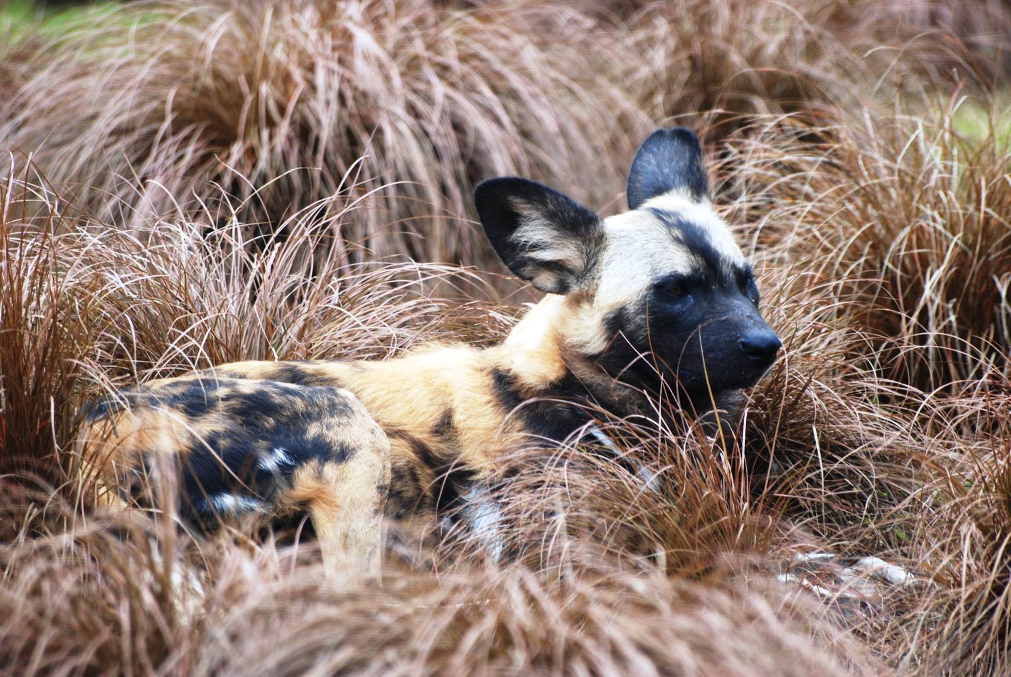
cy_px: 338
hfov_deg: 5.7
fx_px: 10122
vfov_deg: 3.8
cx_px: 506
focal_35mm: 360
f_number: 5.3
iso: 400
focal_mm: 240
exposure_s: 1/400
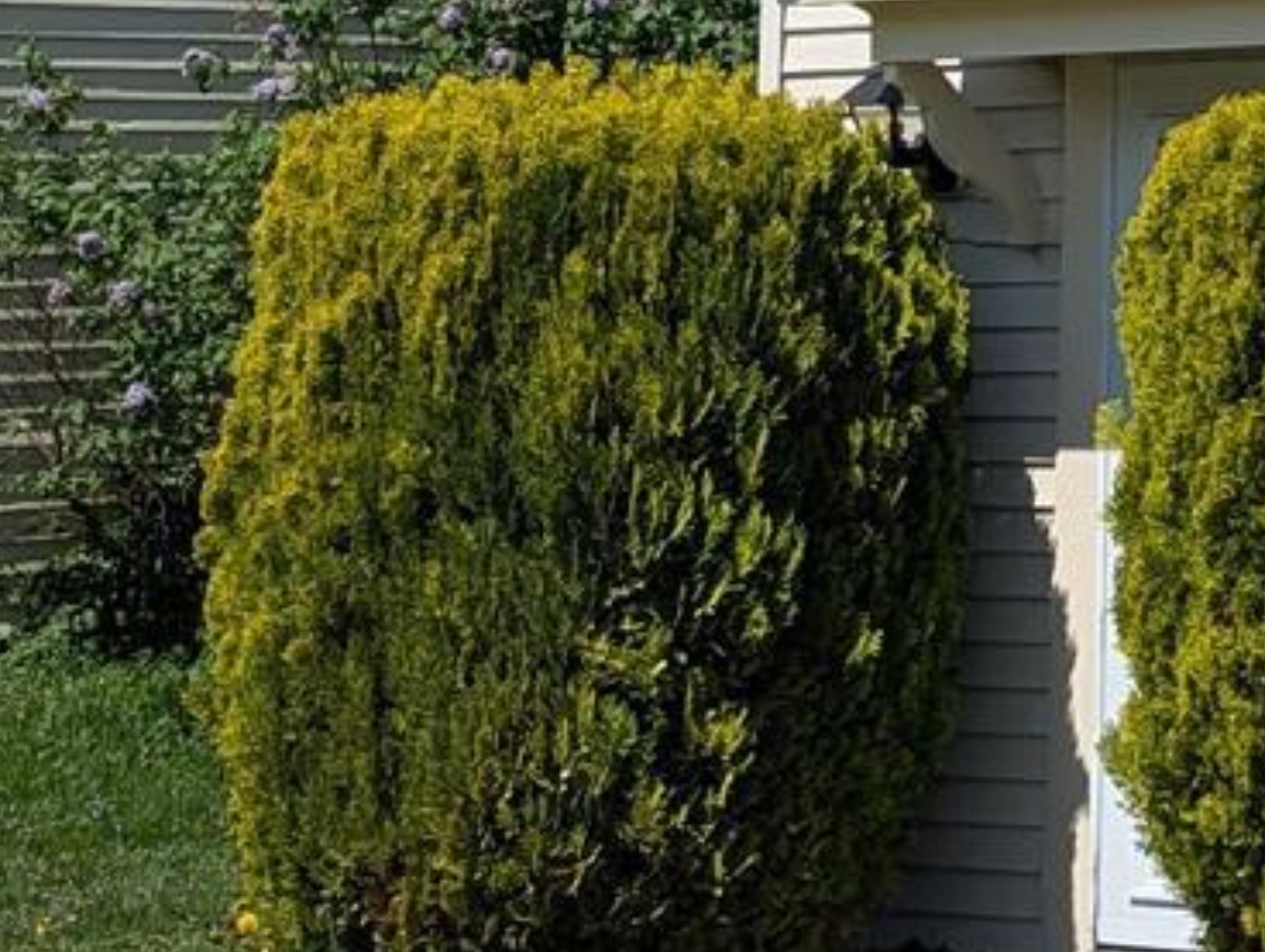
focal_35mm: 133
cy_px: -388
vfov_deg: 10.8
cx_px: 2441
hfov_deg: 13.1
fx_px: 4867
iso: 42
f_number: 1.85
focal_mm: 6.81
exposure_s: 1/2410
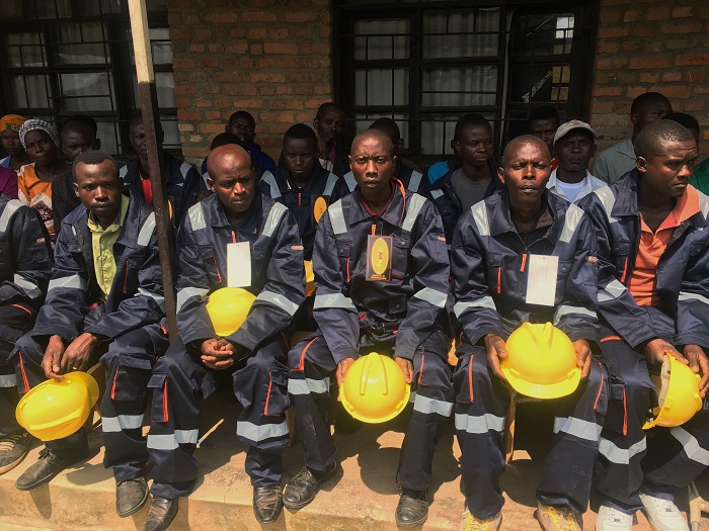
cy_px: 266
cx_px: 354
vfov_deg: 48.2
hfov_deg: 61.7
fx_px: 594
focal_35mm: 29
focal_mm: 4.15
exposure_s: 1/469
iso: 25
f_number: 2.2
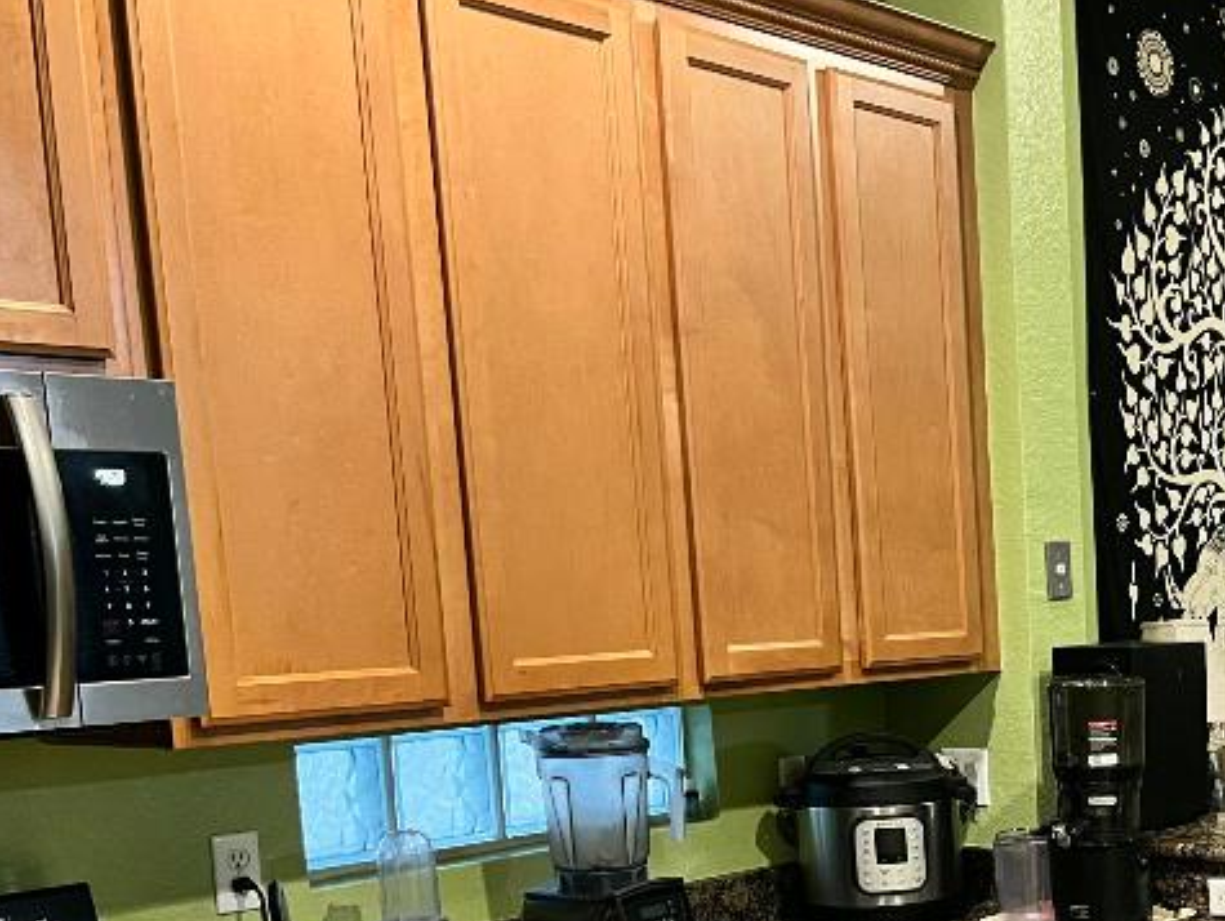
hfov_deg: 31.8
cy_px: 838
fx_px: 1983
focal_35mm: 56
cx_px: 1207
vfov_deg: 25.3
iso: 400
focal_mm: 5.7
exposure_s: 1/40
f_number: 1.5
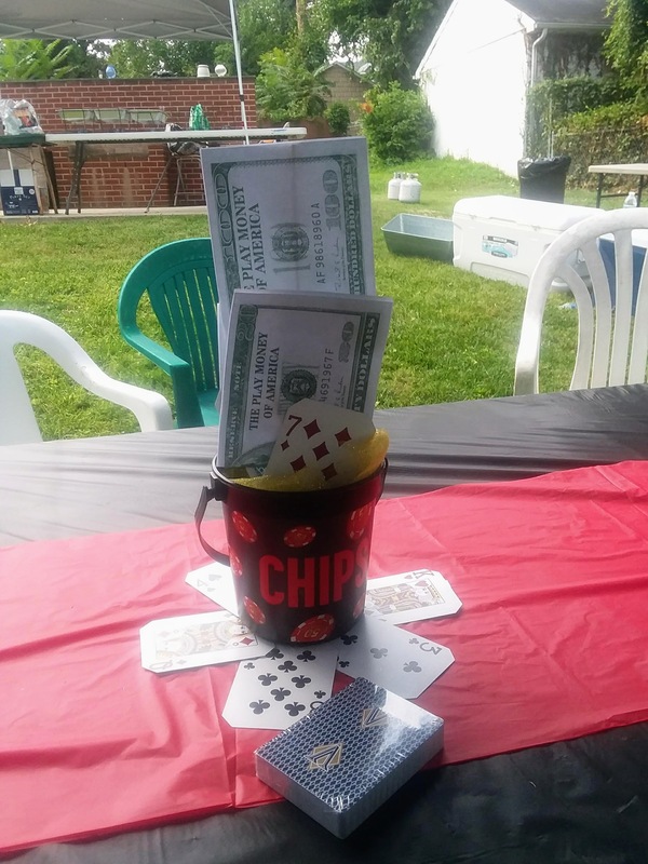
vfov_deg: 61.7
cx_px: 324
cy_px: 432
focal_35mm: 29
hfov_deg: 48.2
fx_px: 724
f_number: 1.9
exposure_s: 1/278
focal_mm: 2.47
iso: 40
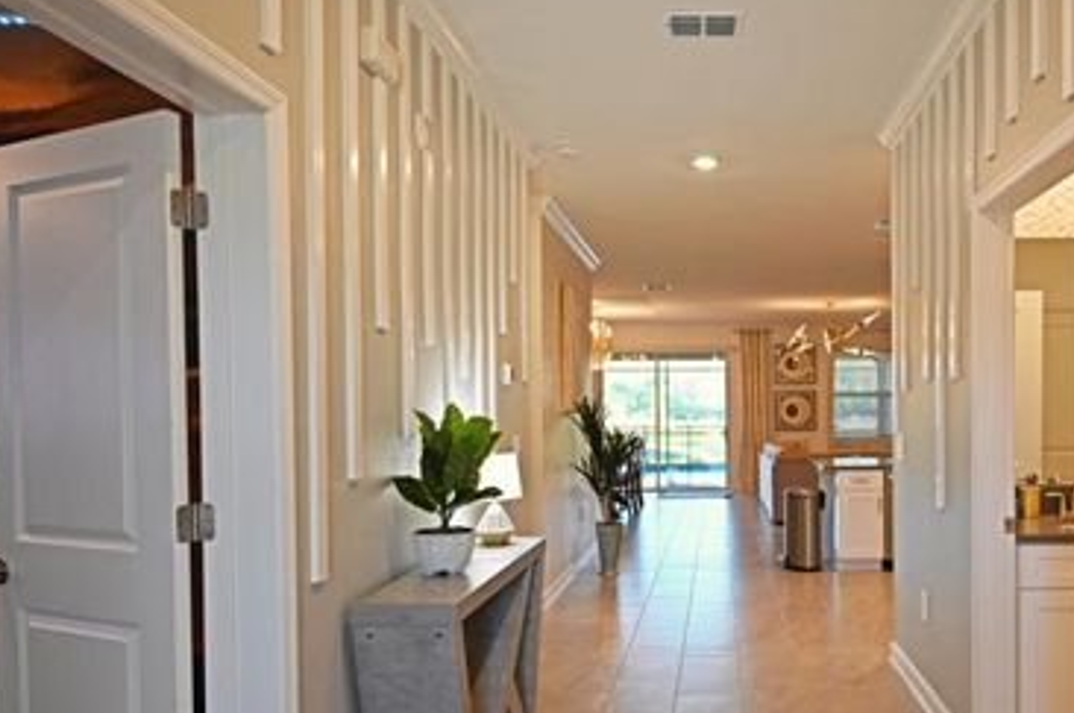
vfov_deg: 47.6
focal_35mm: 27
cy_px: 415
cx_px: 735
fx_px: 804
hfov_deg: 65.3
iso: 400
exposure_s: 1/250
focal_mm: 14
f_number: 2.8
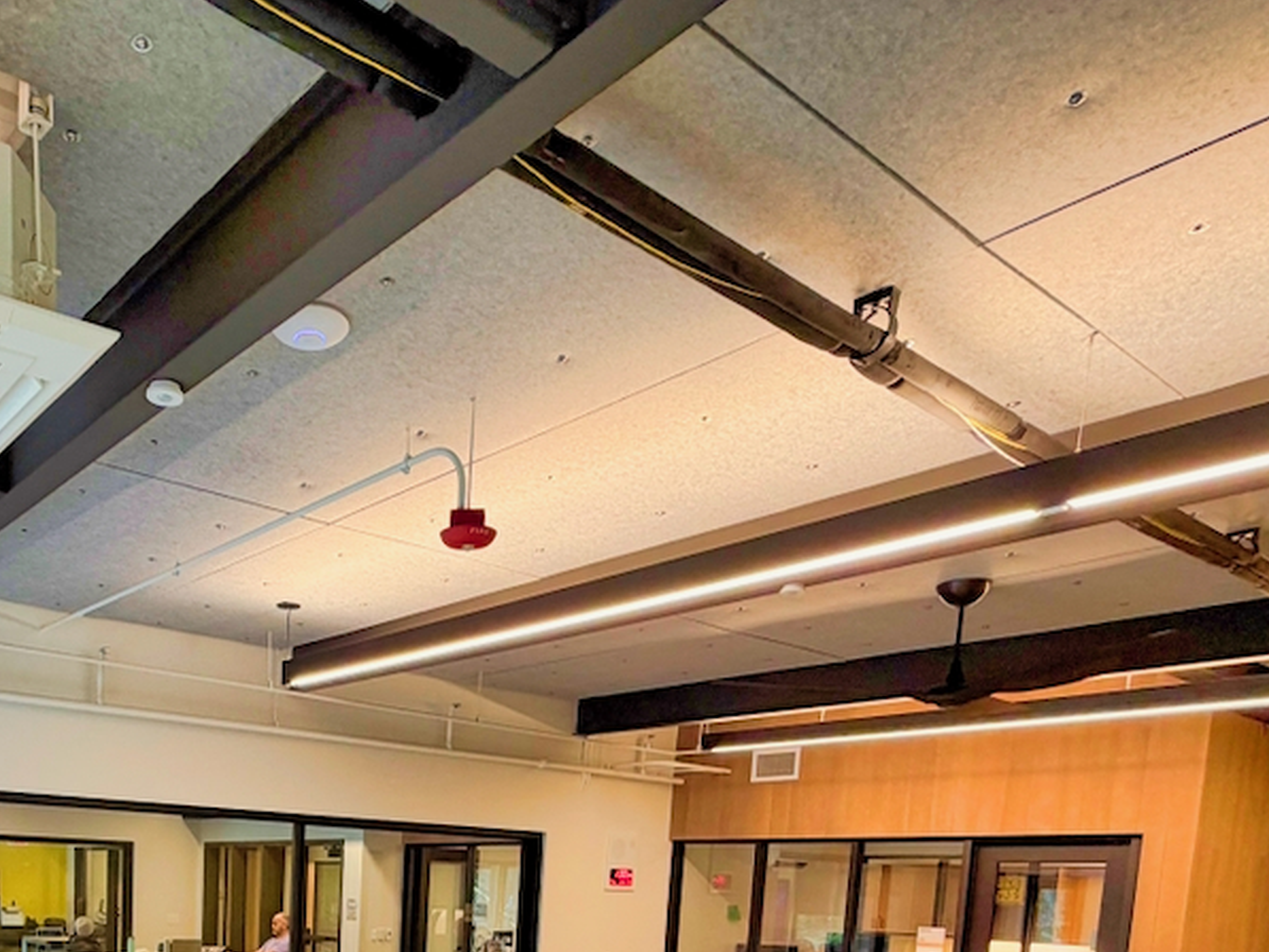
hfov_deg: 56.8
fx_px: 1100
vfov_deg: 39.5
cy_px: 1014
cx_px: 310
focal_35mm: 30
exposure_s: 1/121
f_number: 2.2
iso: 200
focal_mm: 2.22
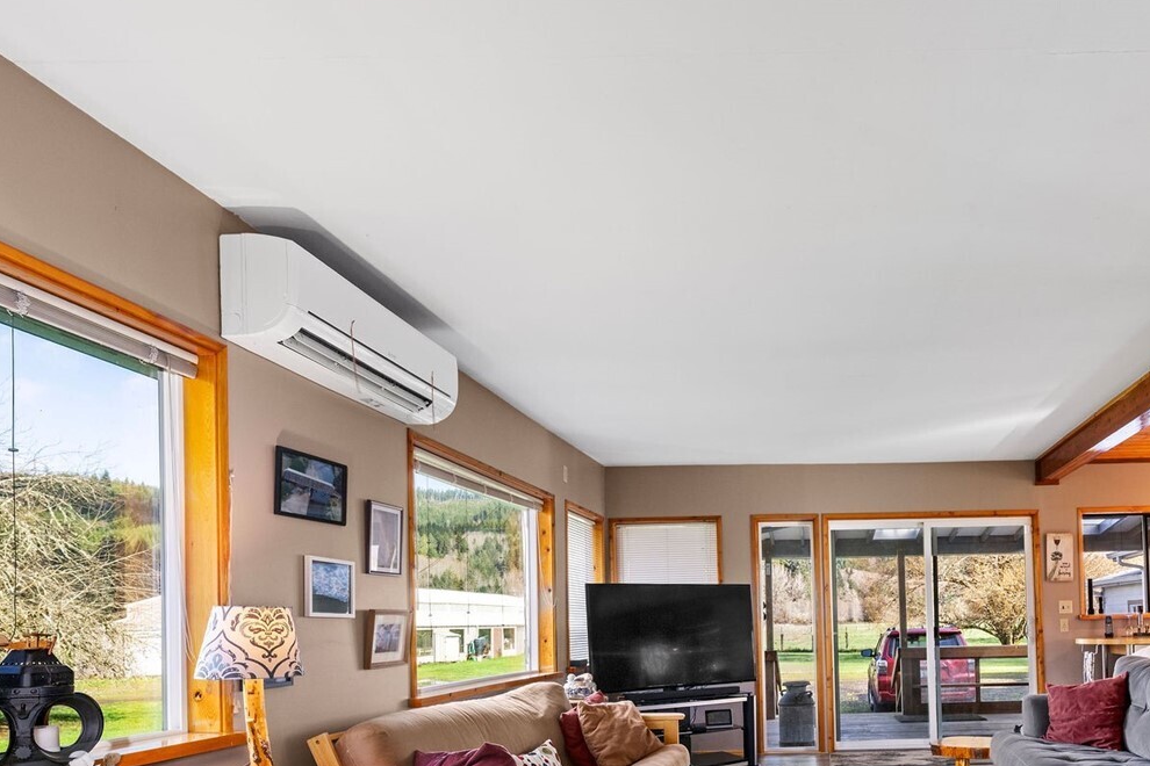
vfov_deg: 50.0
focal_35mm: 24
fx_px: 767
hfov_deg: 69.9
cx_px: 831
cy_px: 611
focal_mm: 14
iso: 400
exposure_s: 1/8
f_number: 8
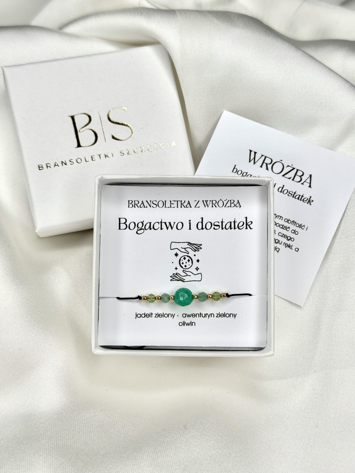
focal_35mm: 48
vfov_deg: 39.7
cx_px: 178
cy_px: 236
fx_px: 656
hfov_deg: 30.3
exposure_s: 1/1167
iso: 64
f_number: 1.78
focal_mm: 6.76
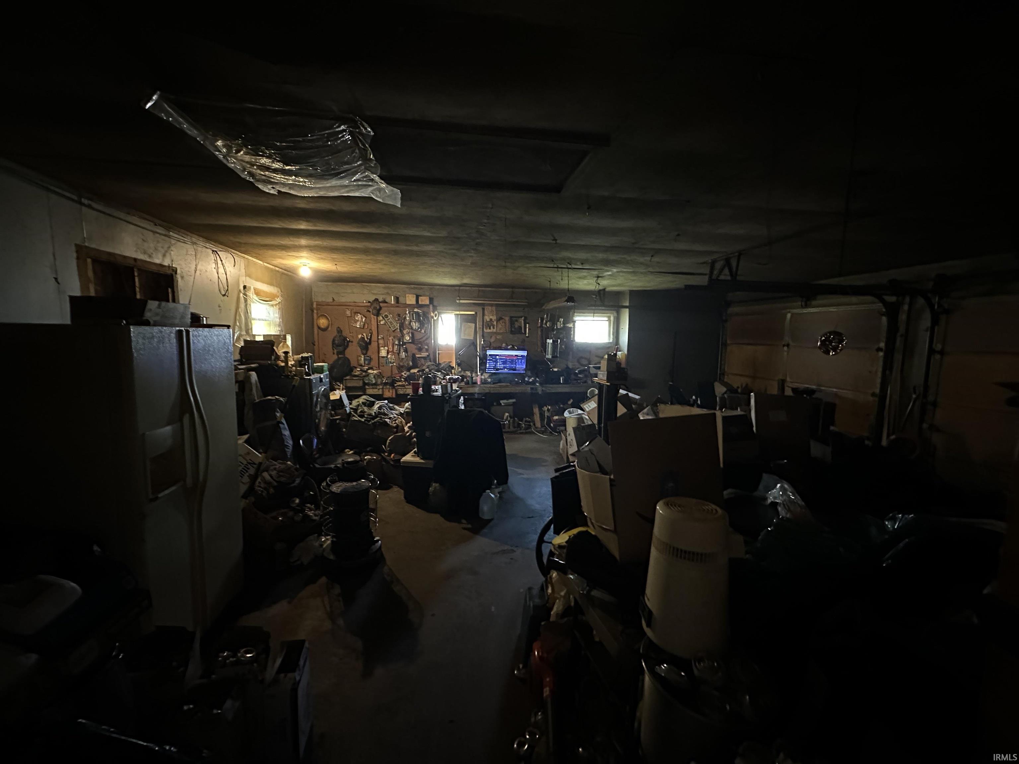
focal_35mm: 14
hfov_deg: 102.1
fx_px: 412
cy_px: 382
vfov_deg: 85.7
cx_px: 510
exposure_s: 1/30
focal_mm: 2.22
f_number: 2.2
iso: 1250
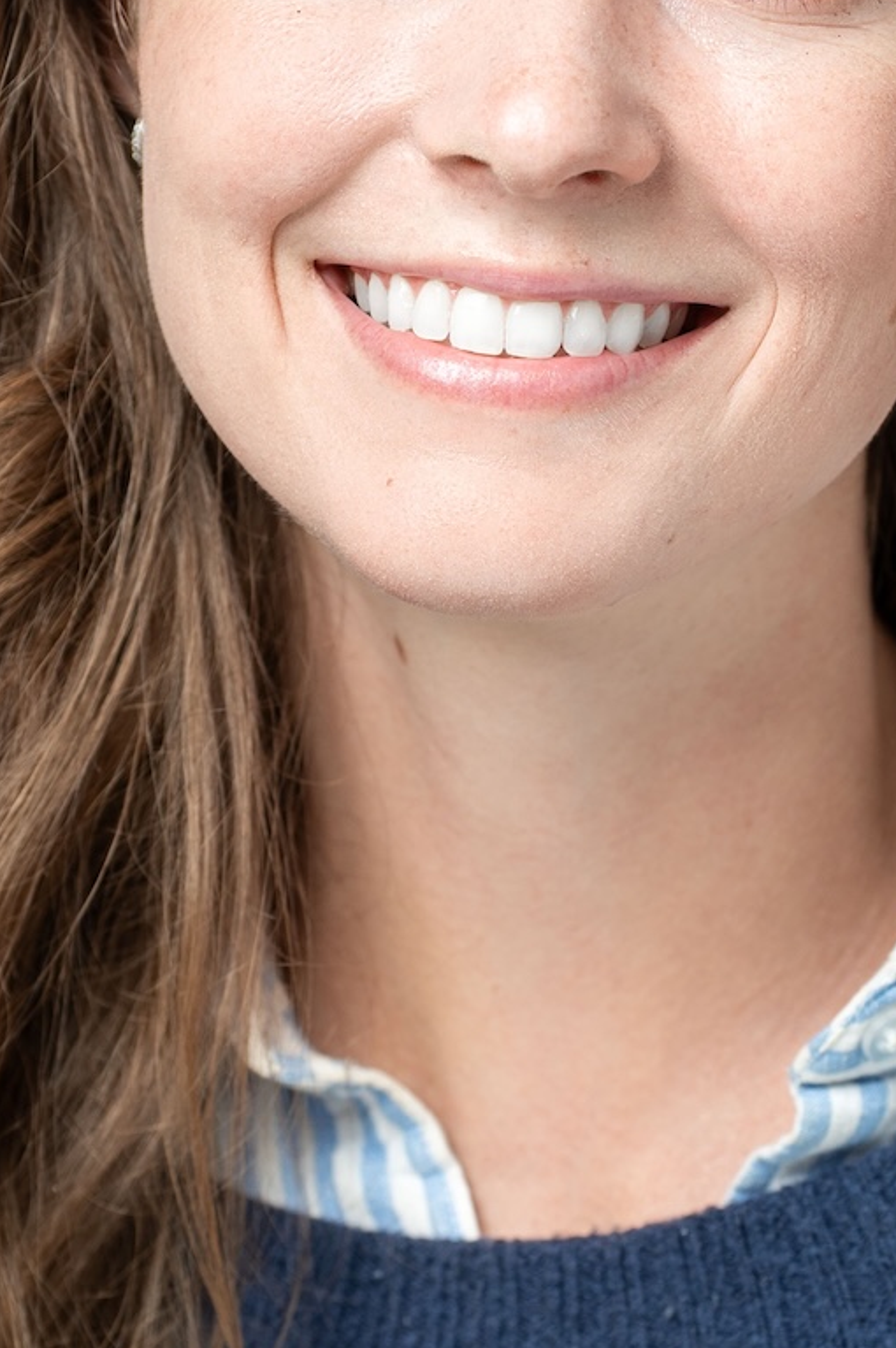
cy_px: 876
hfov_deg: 4.0
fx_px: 12753
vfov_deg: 6.0
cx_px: 552
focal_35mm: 341
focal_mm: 116
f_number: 4
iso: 100
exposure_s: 1/200
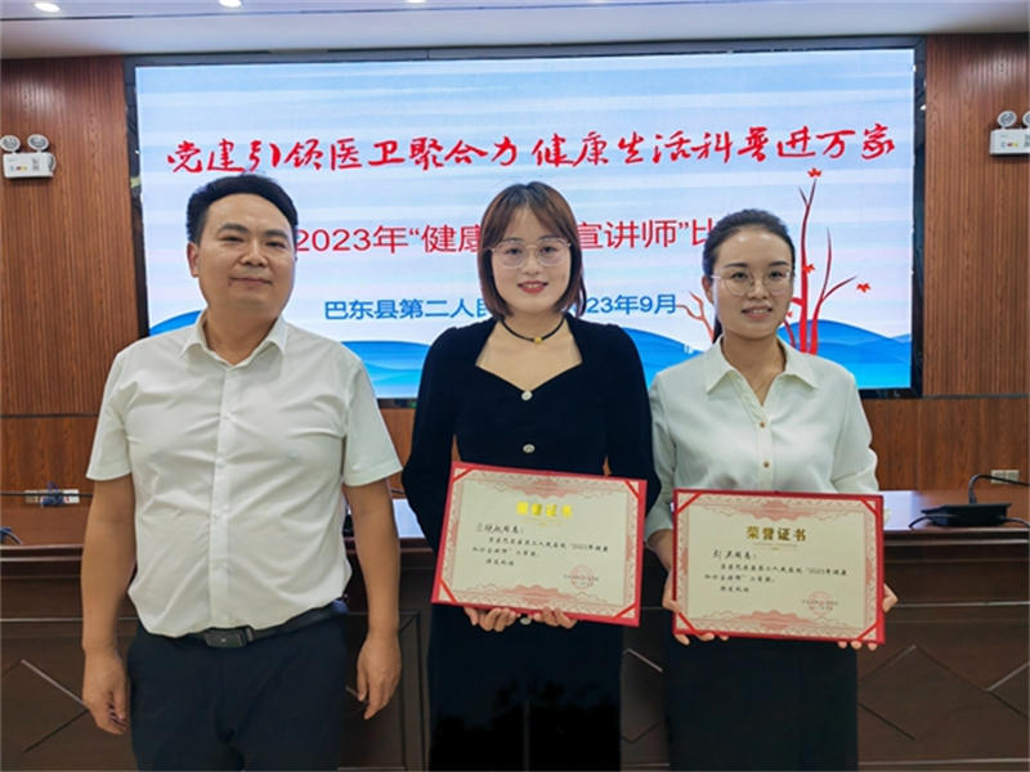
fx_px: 803
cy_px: 386
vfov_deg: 51.4
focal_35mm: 27
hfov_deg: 65.3
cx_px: 515
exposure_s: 1/120
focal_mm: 5.53
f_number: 1.8
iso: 50
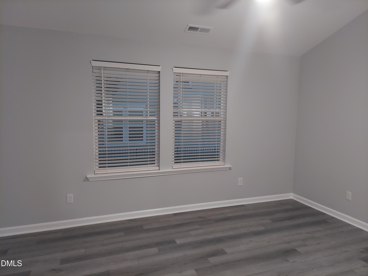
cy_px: 138
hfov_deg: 71.6
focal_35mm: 24
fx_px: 255
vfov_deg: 56.8
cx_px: 184
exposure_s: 1/40
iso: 400
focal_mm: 5.23
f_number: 1.8
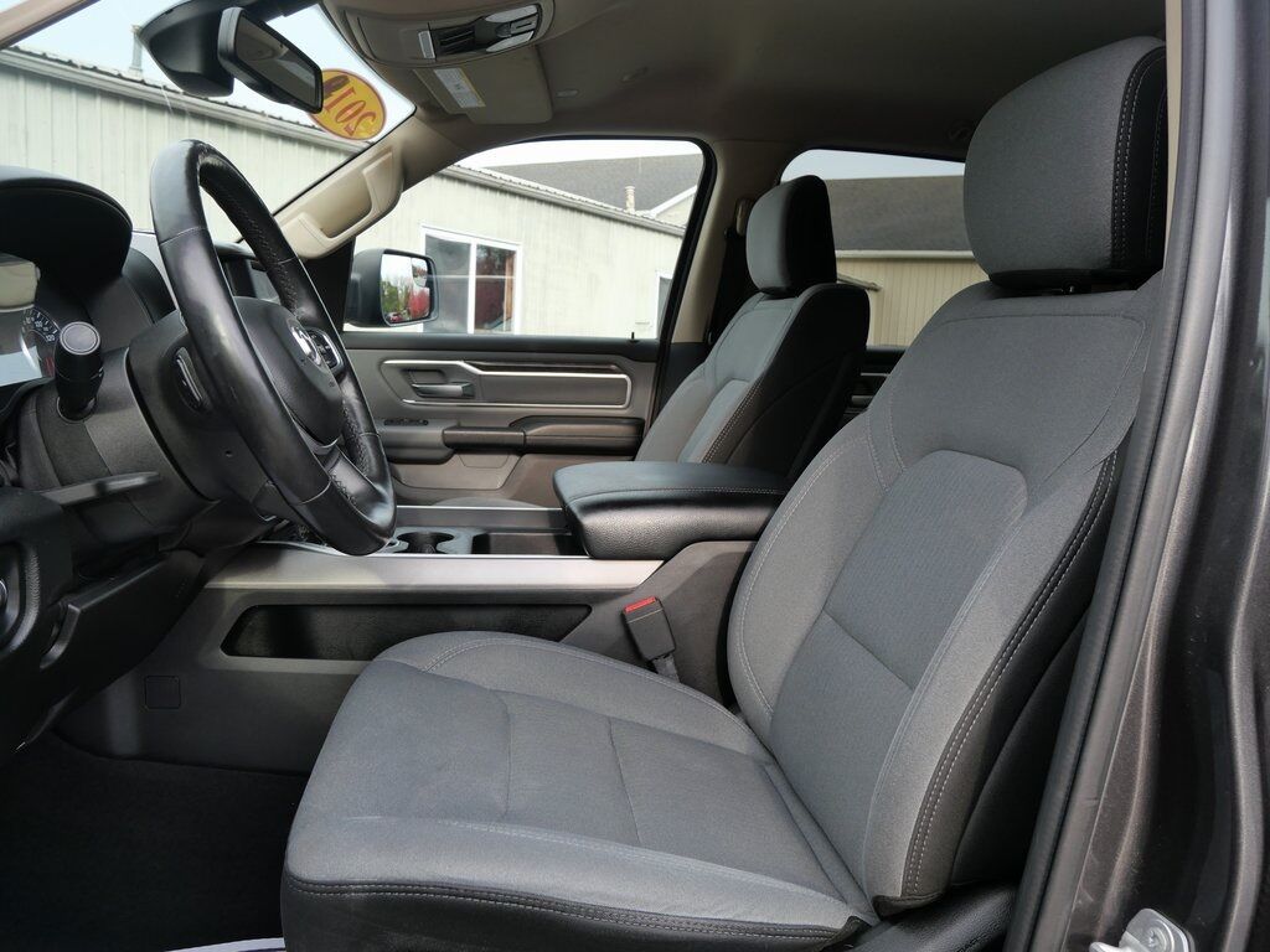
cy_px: 476
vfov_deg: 56.8
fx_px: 881
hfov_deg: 71.6
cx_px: 635
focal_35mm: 24
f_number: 4.5
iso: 200
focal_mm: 12
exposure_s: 1/160
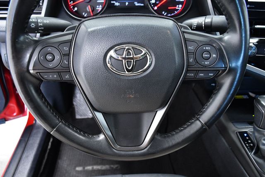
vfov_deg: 43.6
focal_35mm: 30
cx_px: 132
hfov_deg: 62.0
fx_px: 221
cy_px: 88
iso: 2500
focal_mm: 20
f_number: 4.5
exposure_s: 1/80
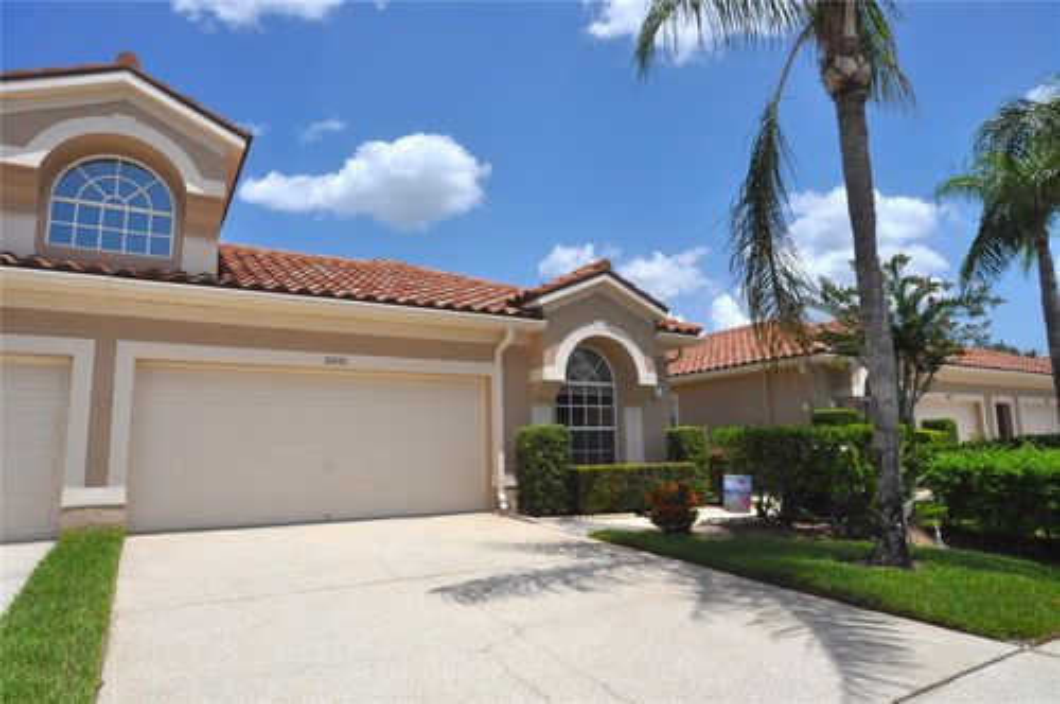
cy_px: 352
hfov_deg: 81.3
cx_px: 530
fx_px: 618
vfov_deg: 59.4
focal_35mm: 21
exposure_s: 1/400
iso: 200
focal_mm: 14
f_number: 10
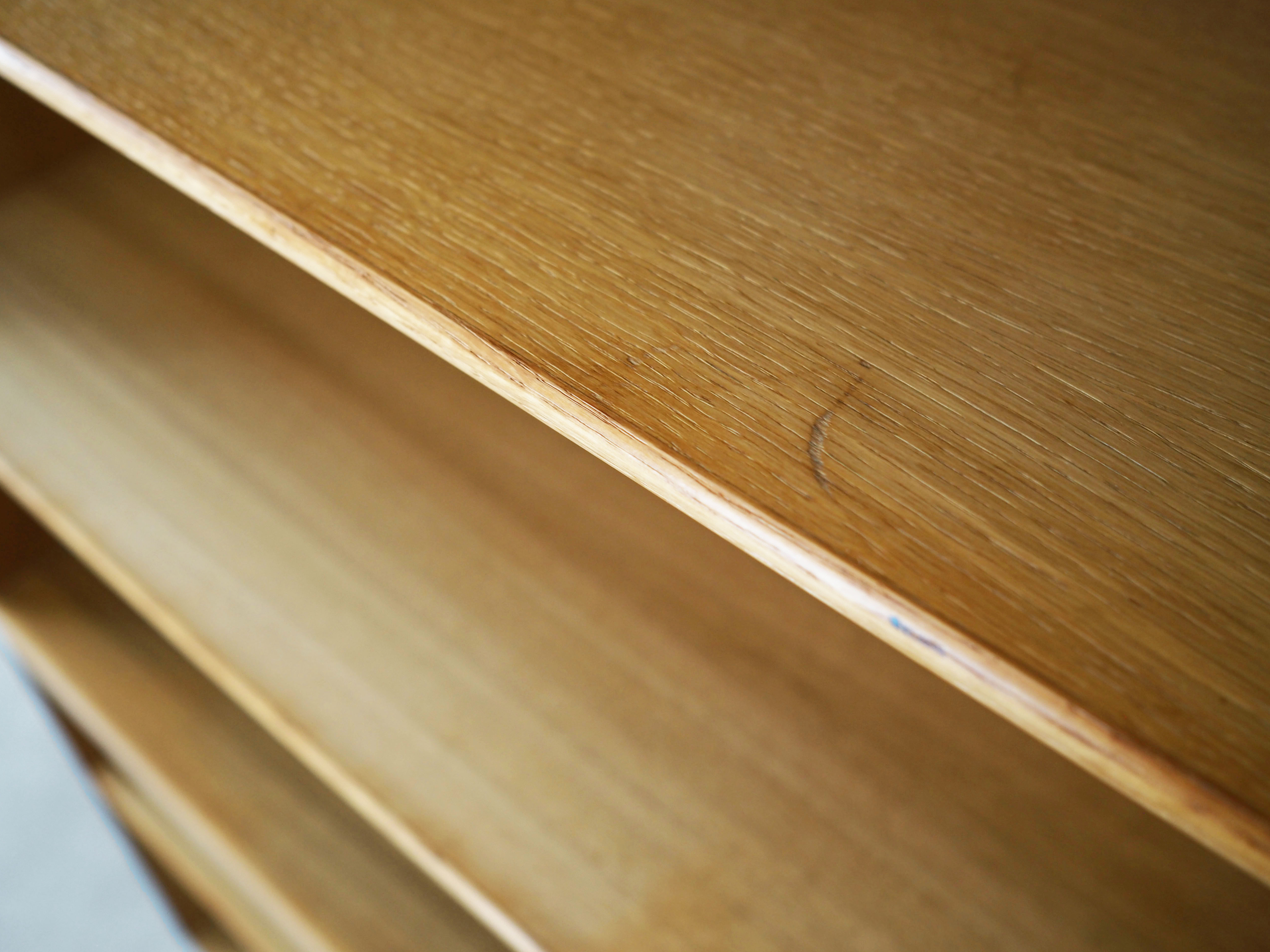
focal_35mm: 35
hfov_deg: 52.6
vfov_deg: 40.7
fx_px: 1284
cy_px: 471
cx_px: 618
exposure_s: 1/30
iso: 200
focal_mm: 17
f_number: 2.5
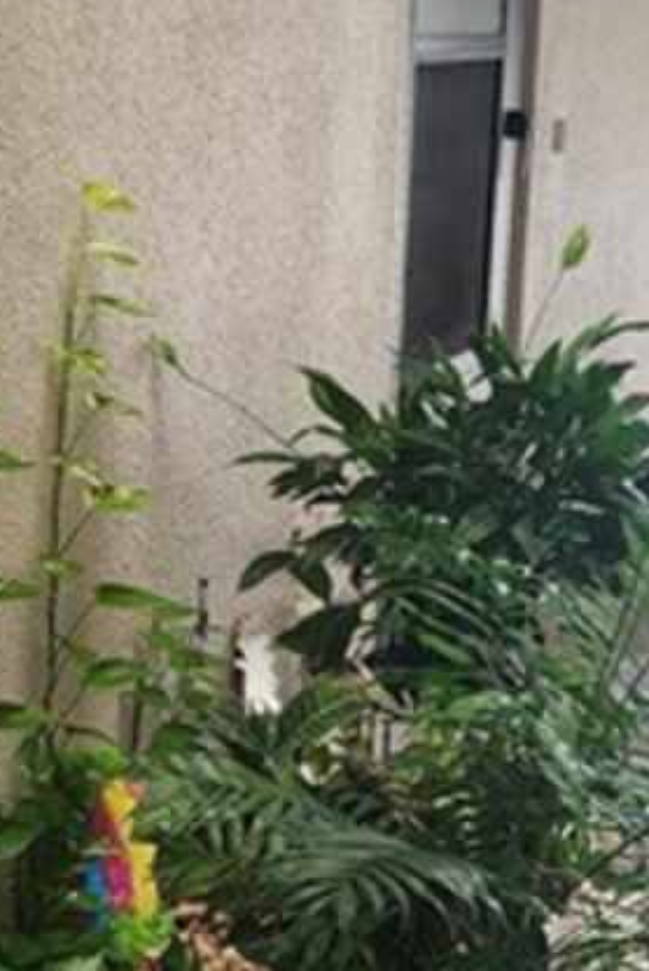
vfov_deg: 20.7
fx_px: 2645
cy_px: 647
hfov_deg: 13.8
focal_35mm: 98
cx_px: 21
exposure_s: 1/120
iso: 200
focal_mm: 5.54
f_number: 1.8
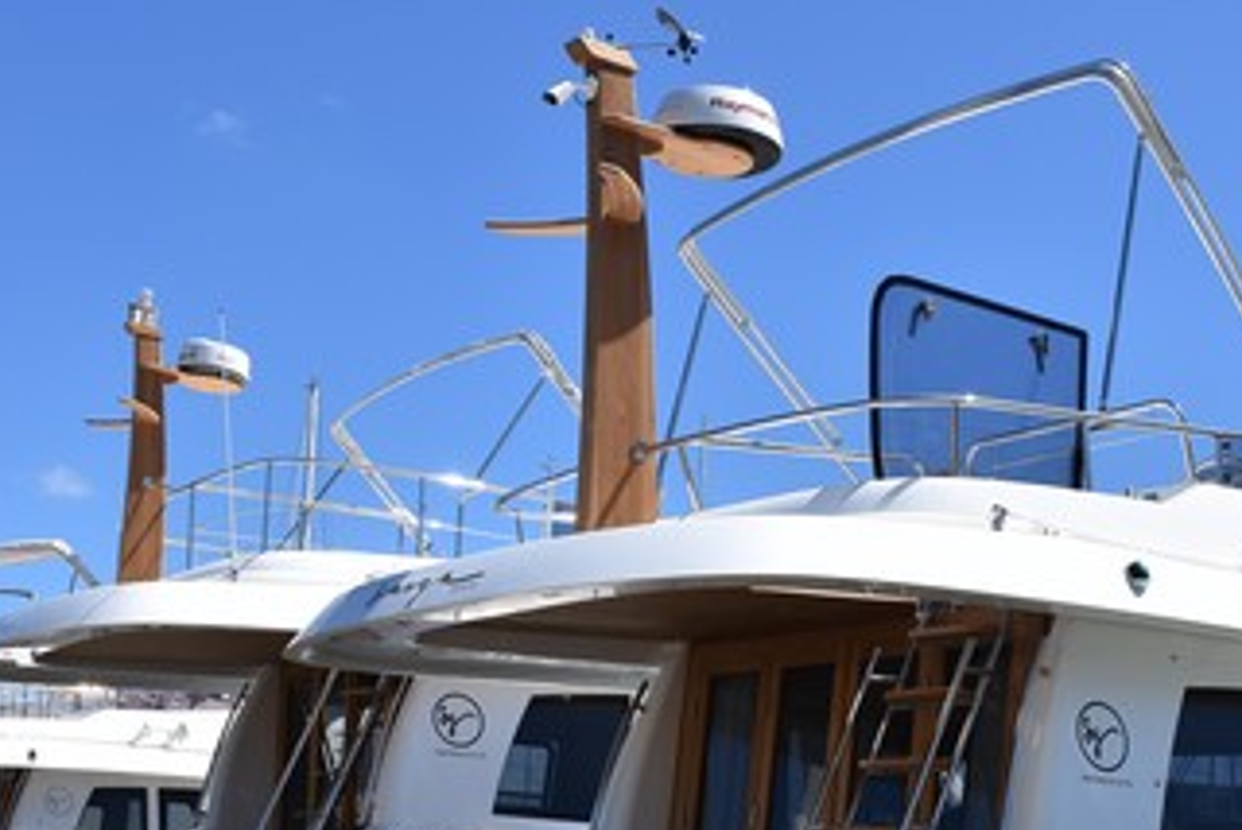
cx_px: 765
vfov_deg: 24.4
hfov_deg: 36.7
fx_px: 1865
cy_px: 747
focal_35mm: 54
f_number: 8
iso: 125
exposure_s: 1/500
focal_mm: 18
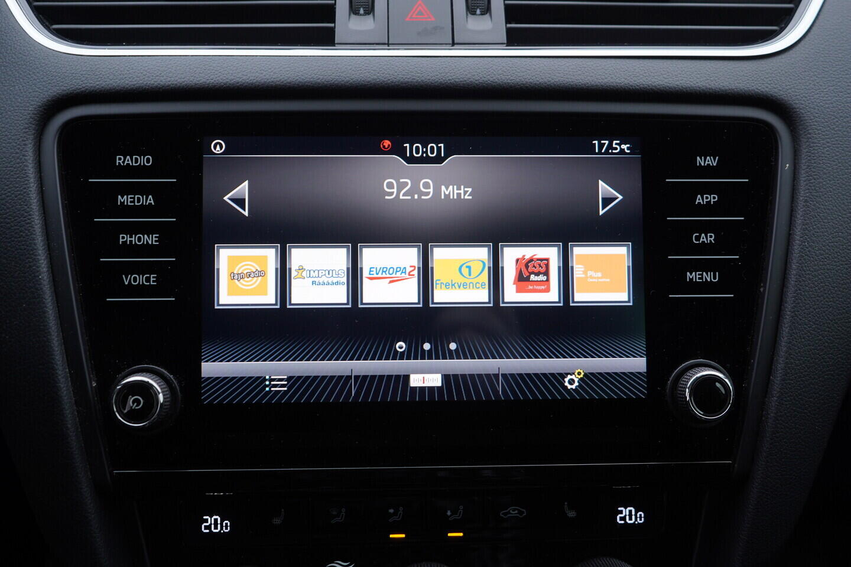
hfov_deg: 53.1
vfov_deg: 36.9
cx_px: 426
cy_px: 284
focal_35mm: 36
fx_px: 851
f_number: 3.2
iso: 125
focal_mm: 24
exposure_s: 1/50
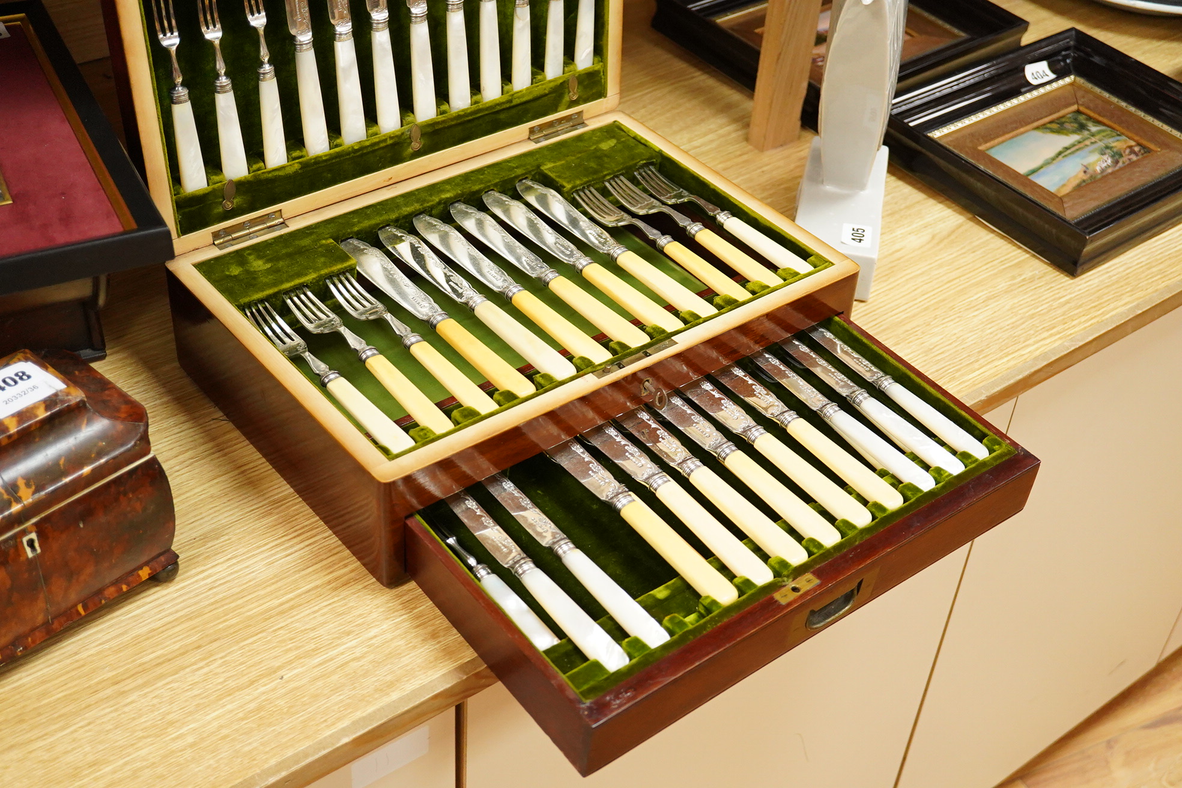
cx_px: 591
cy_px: 394
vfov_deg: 29.9
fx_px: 1477
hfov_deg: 43.6
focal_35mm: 45
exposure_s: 1/320
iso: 2500
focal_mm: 30
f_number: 3.5
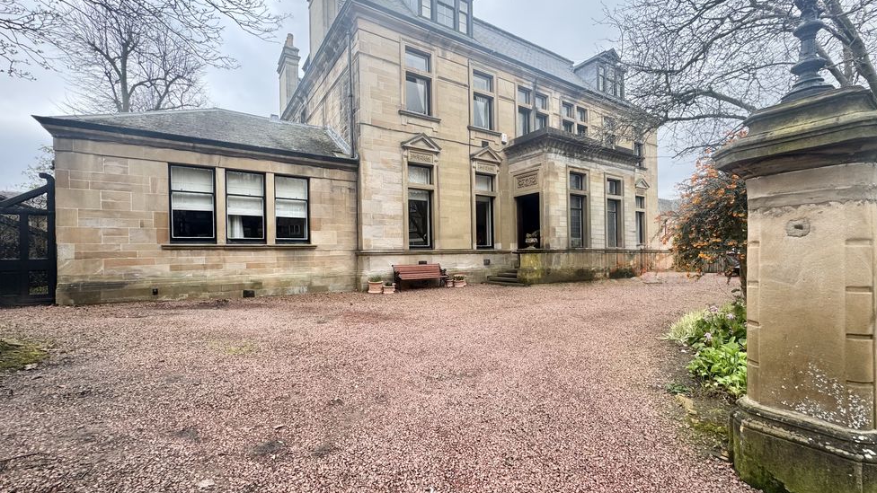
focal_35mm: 16
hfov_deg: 99.3
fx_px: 372
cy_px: 254
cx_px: 459
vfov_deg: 67.1
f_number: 2.2
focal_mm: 2.22
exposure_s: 1/302
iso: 40
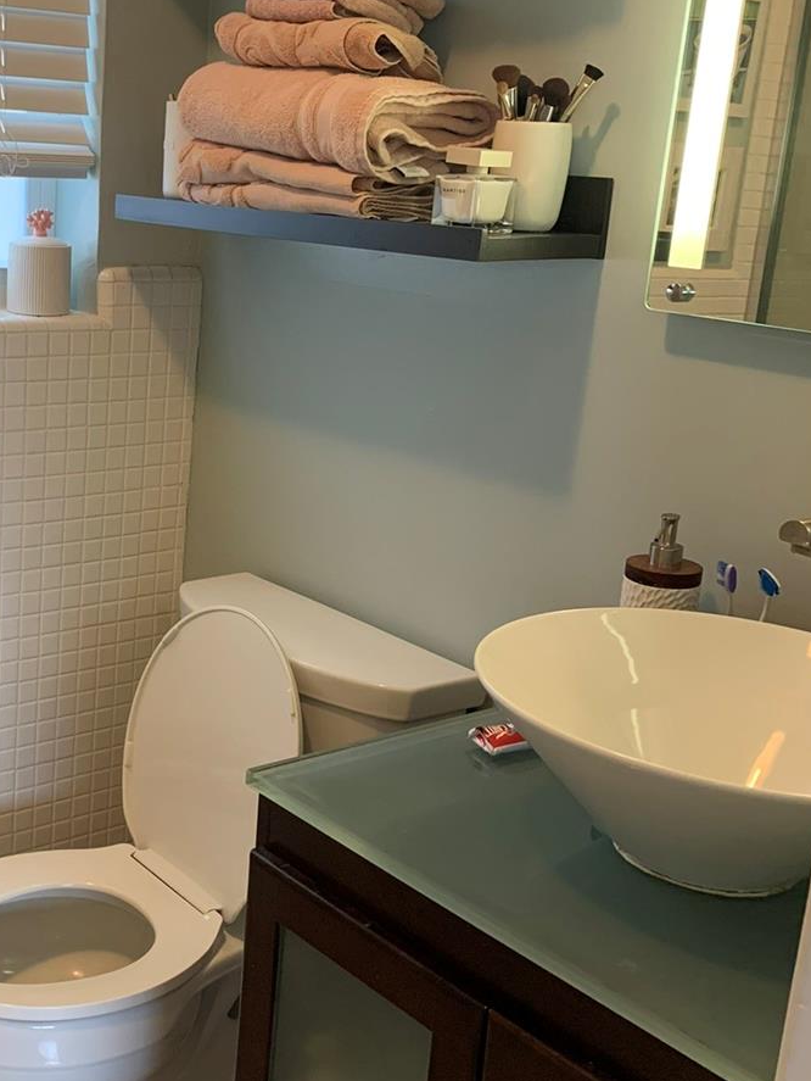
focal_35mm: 45
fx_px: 1405
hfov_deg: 31.1
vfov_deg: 42.1
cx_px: 124
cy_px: 523
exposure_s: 1/60
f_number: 1.8
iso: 160
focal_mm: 4.25
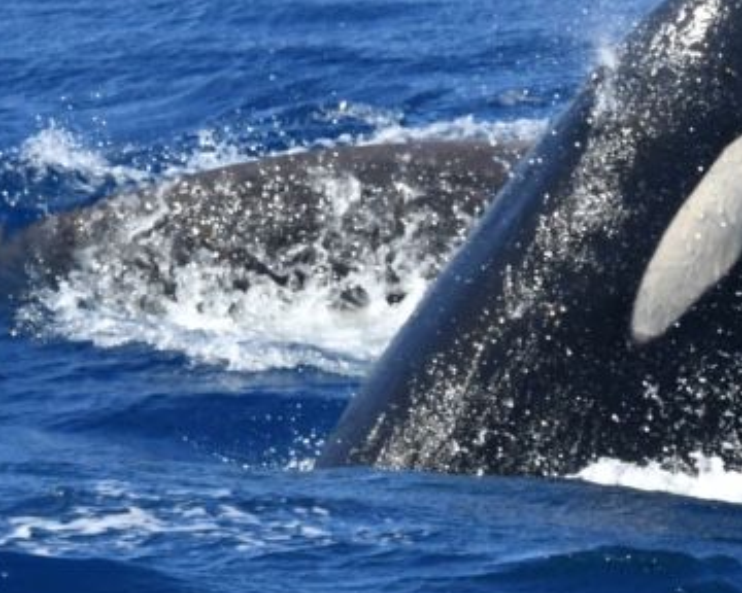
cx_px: 734
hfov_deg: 2.2
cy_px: 217
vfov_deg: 1.8
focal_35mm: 875
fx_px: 19215
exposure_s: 1/8000
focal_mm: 420
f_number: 6
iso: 1400
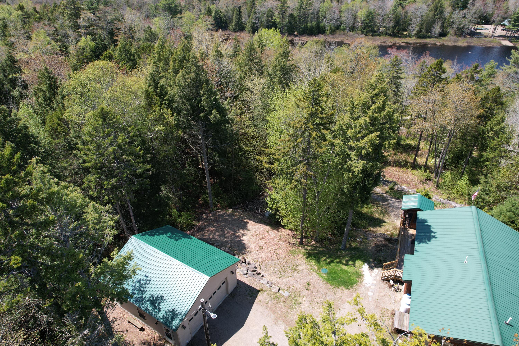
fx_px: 317
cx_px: 260
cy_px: 173
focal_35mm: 22
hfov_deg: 78.6
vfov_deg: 57.2
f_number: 2.8
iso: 100
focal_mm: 8.38
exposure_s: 1/800
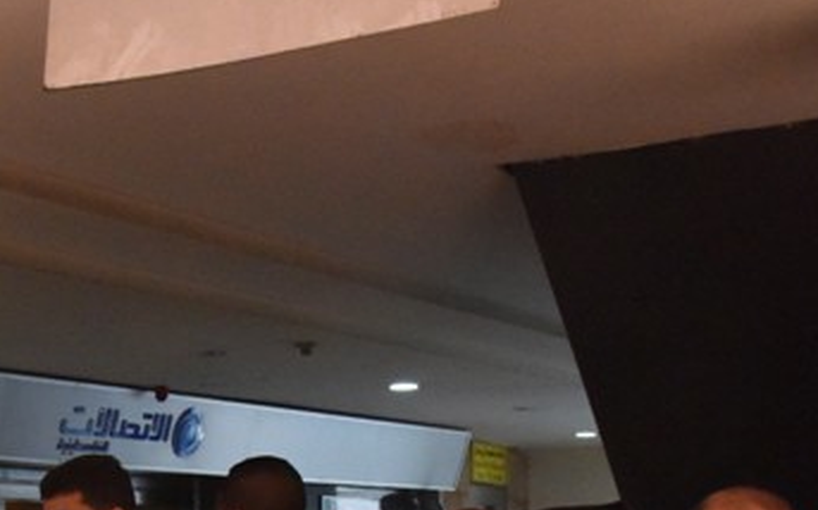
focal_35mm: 73
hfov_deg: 25.8
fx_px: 1627
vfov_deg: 16.4
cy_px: 742
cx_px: -117
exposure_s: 1/400
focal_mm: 24
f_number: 10
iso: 10000
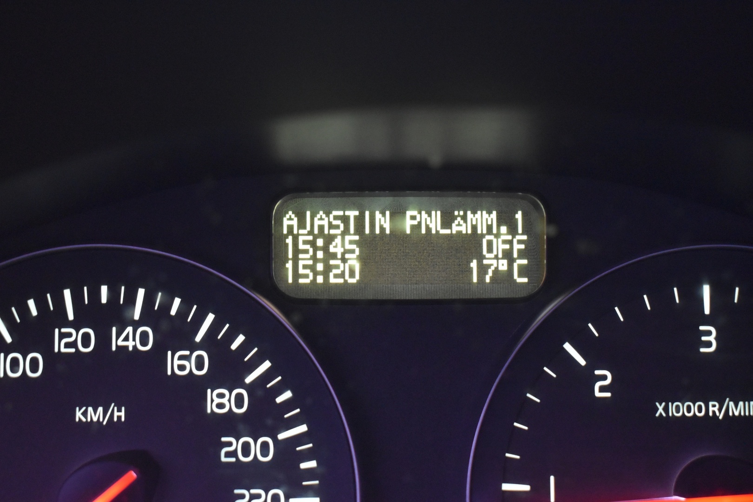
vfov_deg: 22.6
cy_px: 251
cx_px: 376
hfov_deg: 33.4
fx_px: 1255
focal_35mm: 60
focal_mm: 40
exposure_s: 1/15
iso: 3200
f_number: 4.8
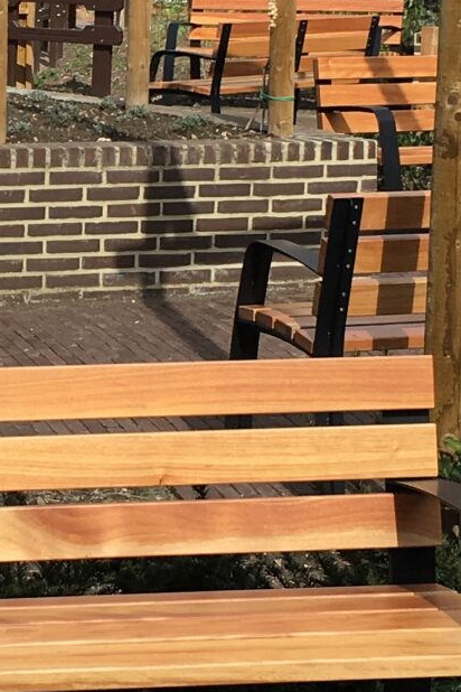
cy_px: 317
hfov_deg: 10.7
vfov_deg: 16.4
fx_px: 2401
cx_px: -157
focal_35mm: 125
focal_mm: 4.15
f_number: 2.2
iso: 25
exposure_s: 1/1399
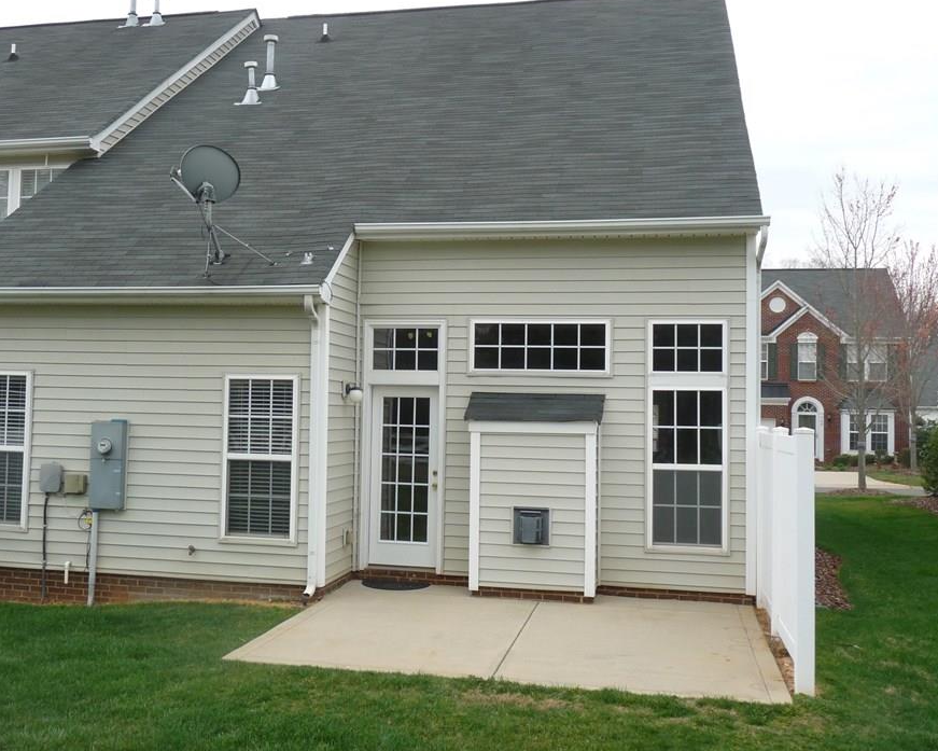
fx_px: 1083
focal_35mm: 39
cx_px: 394
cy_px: 354
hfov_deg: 46.7
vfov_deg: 38.2
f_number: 2.8
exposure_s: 1/400
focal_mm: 4.8
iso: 100
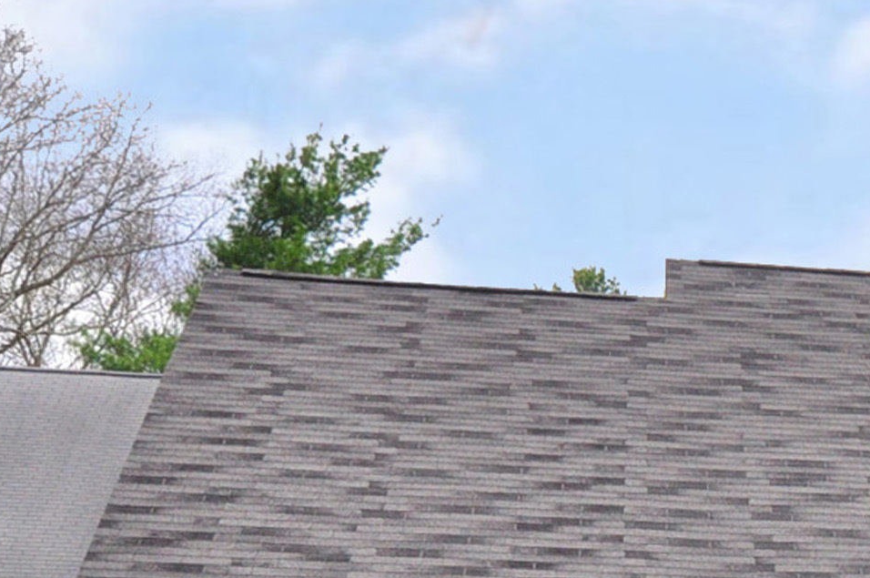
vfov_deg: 14.4
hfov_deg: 19.7
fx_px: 2197
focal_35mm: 91
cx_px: 1264
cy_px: 758
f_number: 8
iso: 640
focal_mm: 20
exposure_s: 1/250
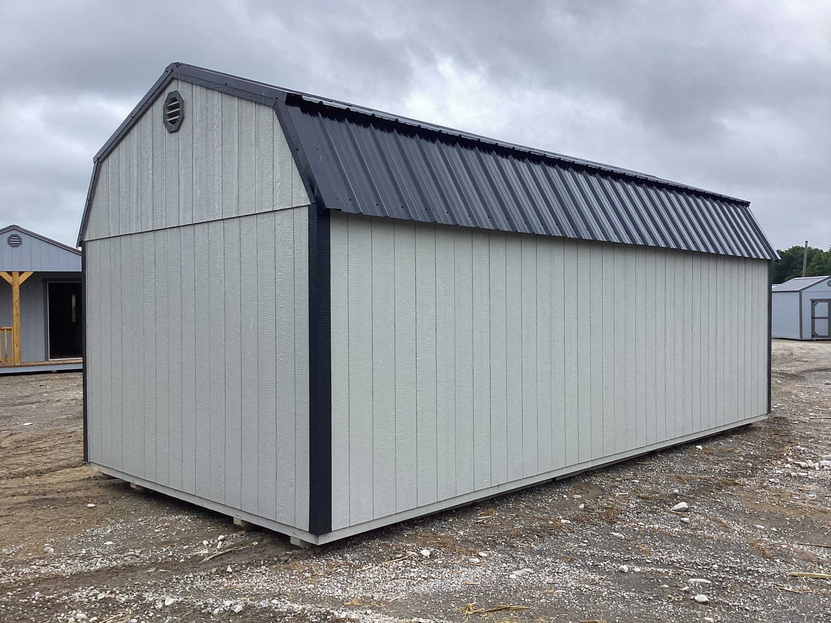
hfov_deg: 58.4
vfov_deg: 45.4
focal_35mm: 31
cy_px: 312
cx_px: 416
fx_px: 744
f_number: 2.4
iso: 25
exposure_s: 1/491
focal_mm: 3.3
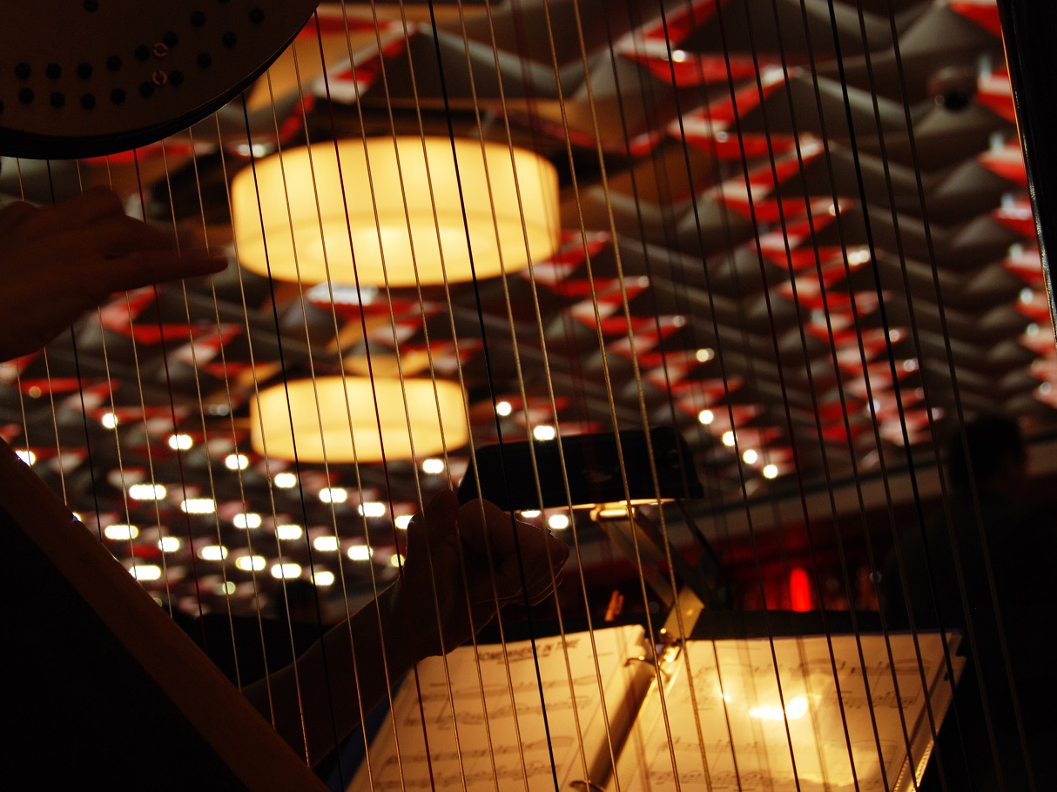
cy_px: 402
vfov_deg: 17.8
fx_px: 2534
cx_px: 465
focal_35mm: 83
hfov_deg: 23.5
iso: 200
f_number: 8
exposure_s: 1/13
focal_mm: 50
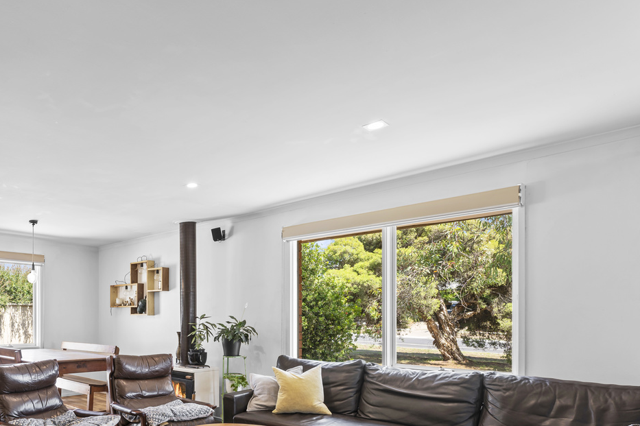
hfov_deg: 66.7
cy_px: 319
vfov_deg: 50.9
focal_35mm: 24
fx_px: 426
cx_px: 124
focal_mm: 14
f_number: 9
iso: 160
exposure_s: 1/1.67
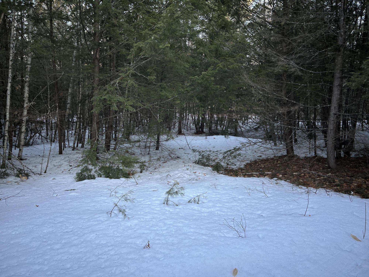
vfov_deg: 53.1
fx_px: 277
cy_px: 138
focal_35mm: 26
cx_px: 184
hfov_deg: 67.3
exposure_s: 1/153
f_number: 1.5
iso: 40
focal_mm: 5.7
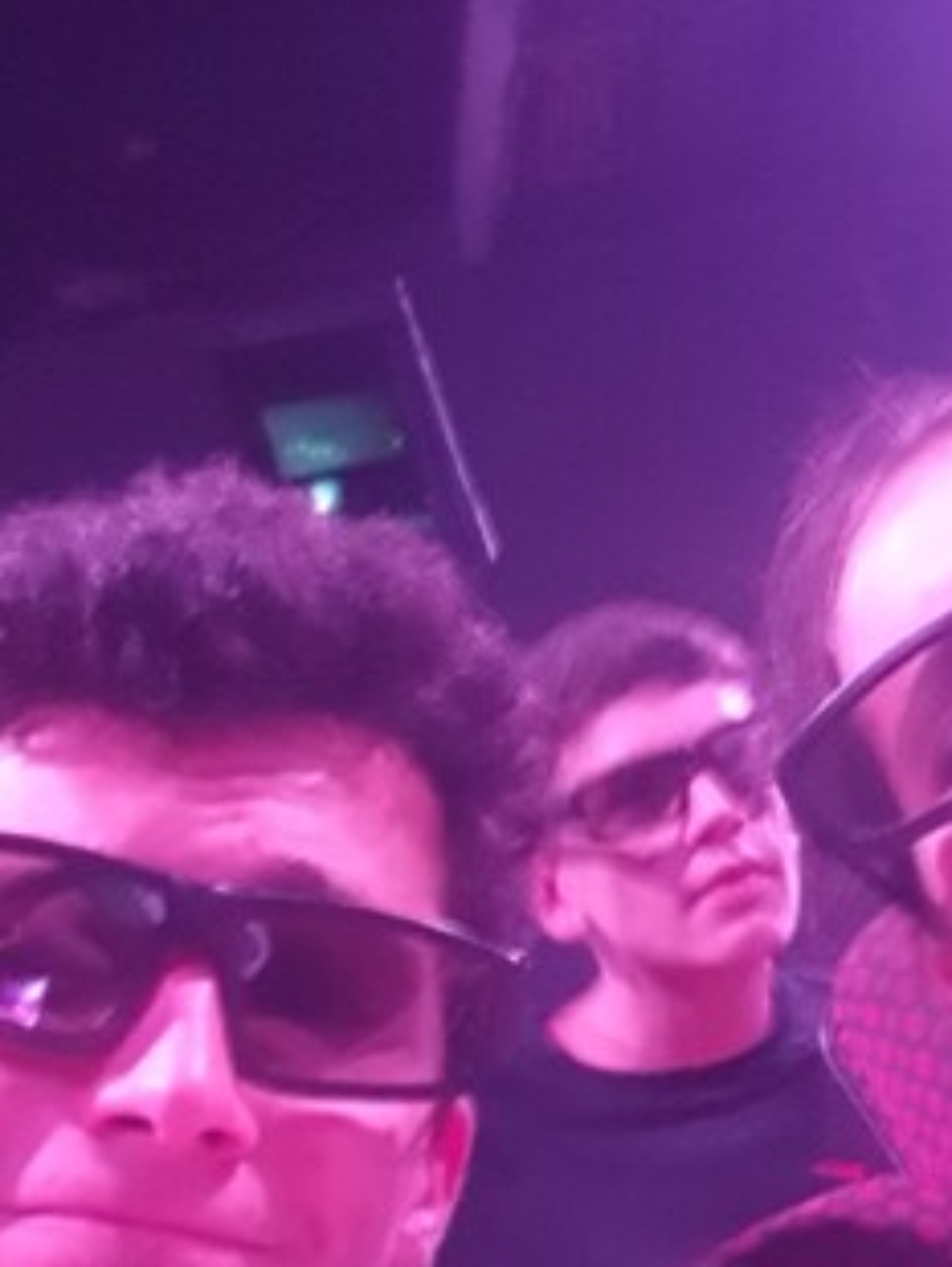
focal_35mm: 72
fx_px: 2637
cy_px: 711
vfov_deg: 27.0
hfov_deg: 20.2
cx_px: 764
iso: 800
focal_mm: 2.92
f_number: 1.7
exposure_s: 1/13
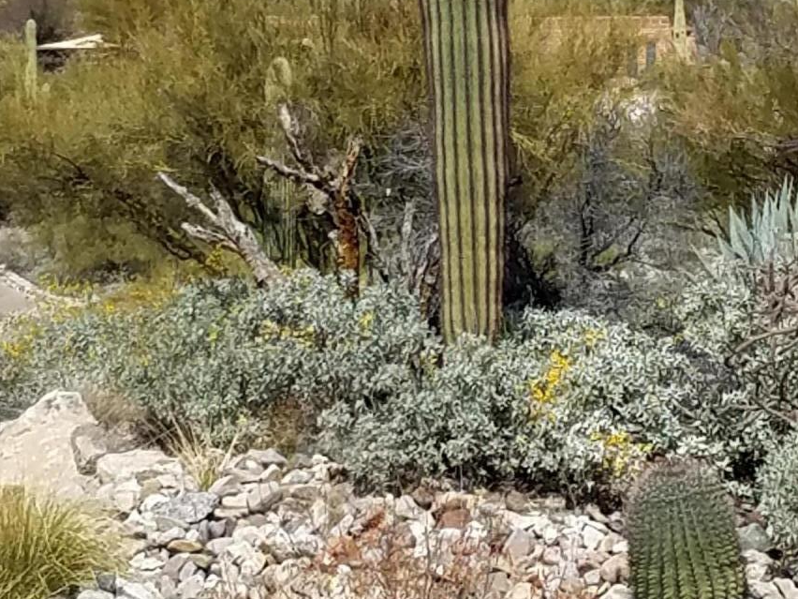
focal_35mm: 61
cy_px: -3
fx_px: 1406
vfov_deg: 23.0
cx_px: 671
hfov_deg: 30.7
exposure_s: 1/5136
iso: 50
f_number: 1.7
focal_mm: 4.2
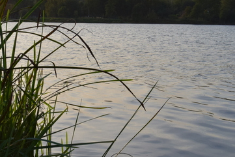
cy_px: 78
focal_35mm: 83
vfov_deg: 16.4
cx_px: 100
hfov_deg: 24.4
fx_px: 543
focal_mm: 25
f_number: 11
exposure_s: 1/500
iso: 360
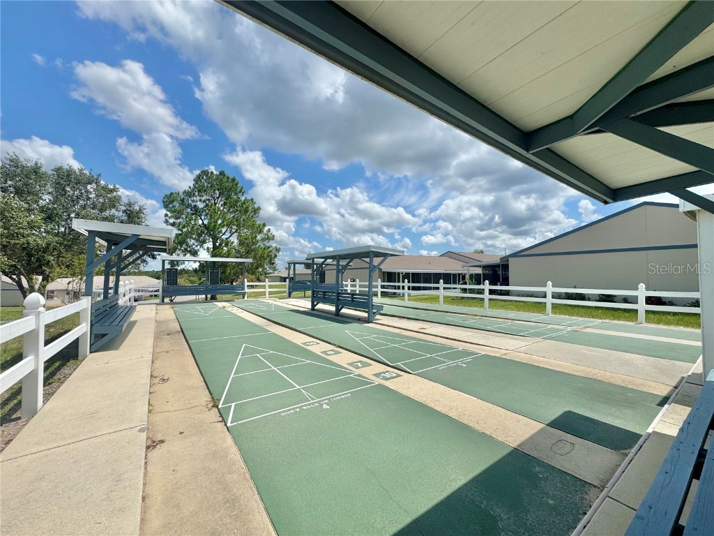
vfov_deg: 85.7
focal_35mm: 14
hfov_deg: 102.1
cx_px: 357
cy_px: 268
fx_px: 289
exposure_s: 1/3906
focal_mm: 2.22
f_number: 2.2
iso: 50
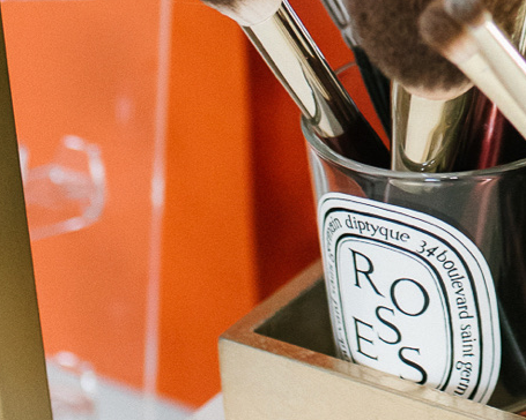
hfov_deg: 11.1
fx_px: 2584
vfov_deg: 9.1
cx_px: 820
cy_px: -201
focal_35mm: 166
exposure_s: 1/500
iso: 1000
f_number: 2.2
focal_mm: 35
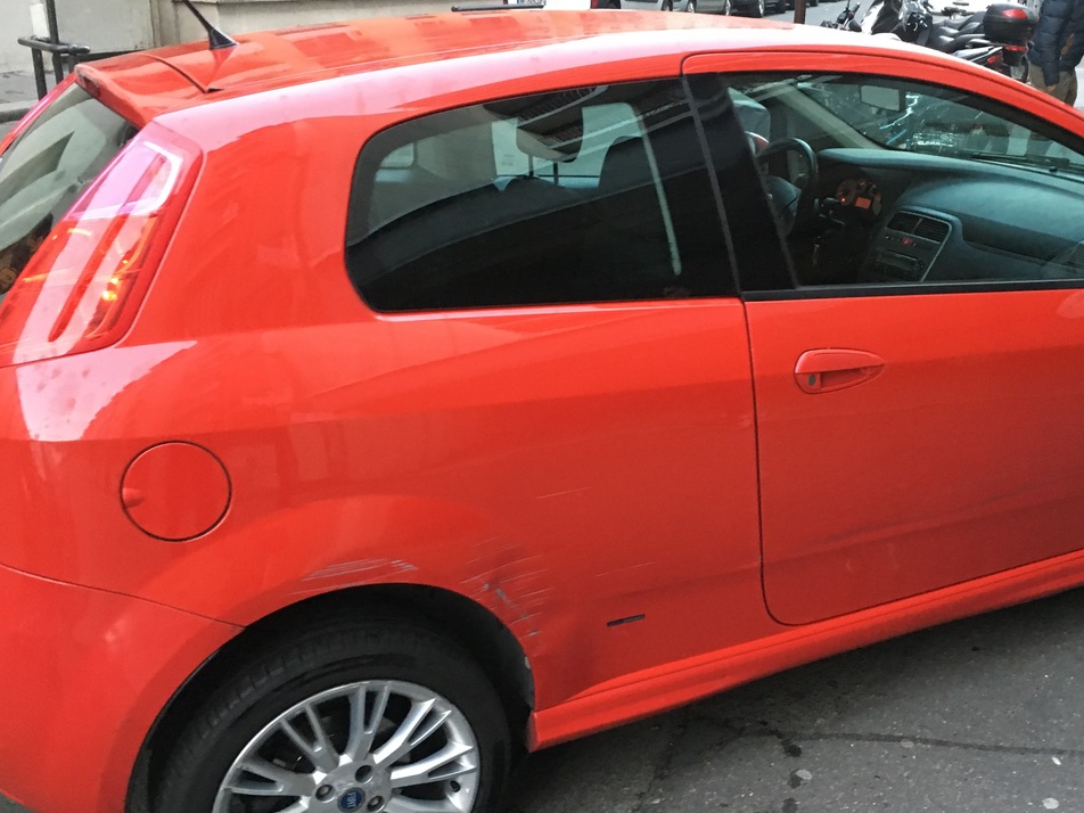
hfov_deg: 47.7
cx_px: 621
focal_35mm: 39
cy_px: 454
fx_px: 1221
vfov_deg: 36.8
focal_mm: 4.15
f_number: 2.2
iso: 200
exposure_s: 1/25
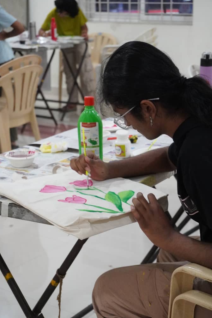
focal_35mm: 76
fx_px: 672
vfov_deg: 26.7
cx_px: 105
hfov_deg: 17.9
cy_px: 158
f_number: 5.6
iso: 6400
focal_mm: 50
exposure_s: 1/100
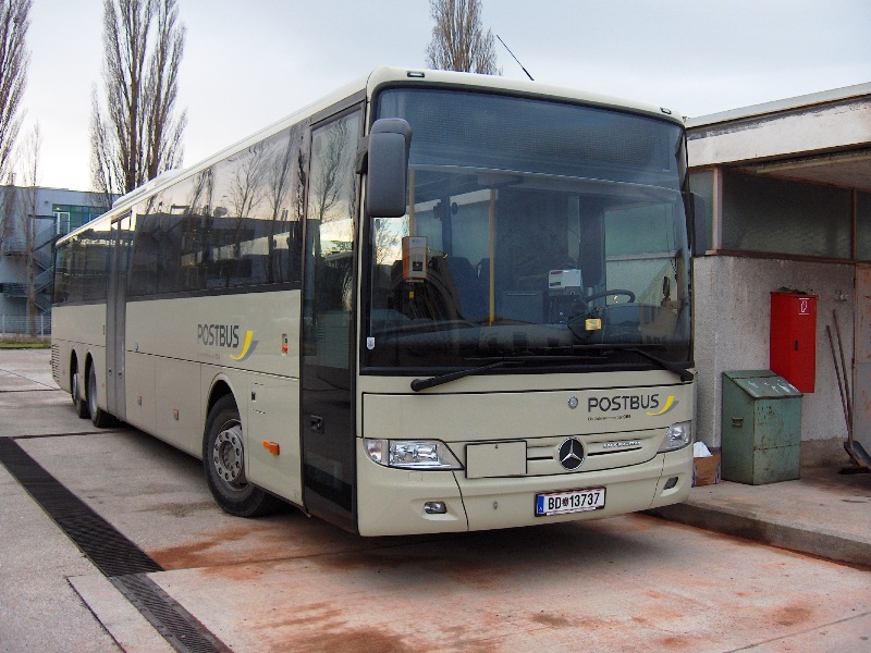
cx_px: 436
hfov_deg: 47.9
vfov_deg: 36.8
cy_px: 326
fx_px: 981
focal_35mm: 39
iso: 200
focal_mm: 8
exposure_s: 1/117
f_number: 2.8
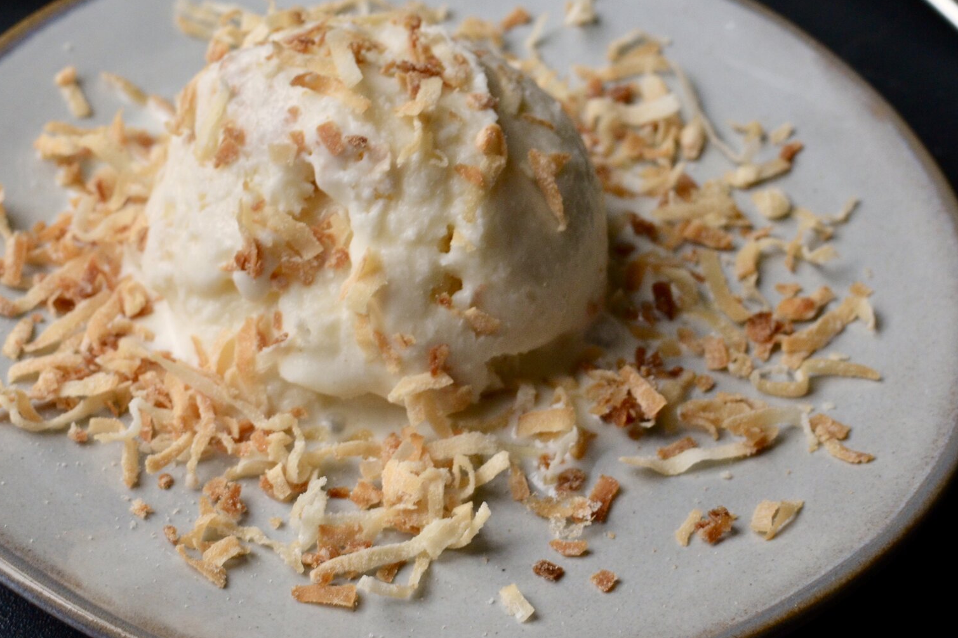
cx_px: 207
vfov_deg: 15.7
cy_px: 248
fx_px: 2310
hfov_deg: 23.1
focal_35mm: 87
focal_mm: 35
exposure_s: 1/20
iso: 800
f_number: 6.3
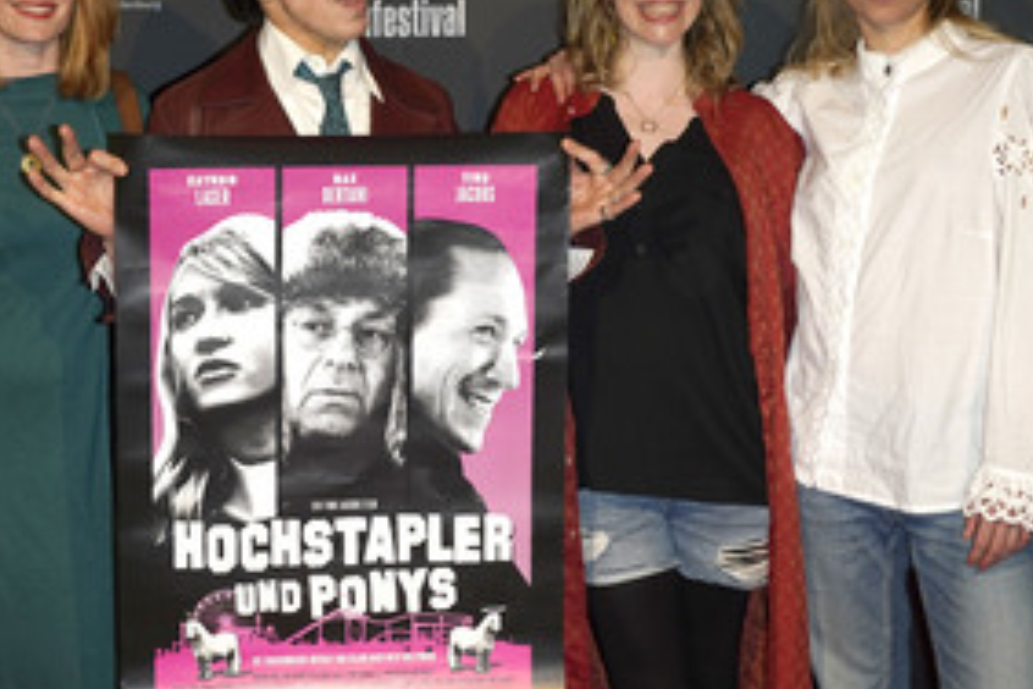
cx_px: 441
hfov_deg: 31.4
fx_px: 1836
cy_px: 231
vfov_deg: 21.2
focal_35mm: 64
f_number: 5.6
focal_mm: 40
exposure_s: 1/200
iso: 320
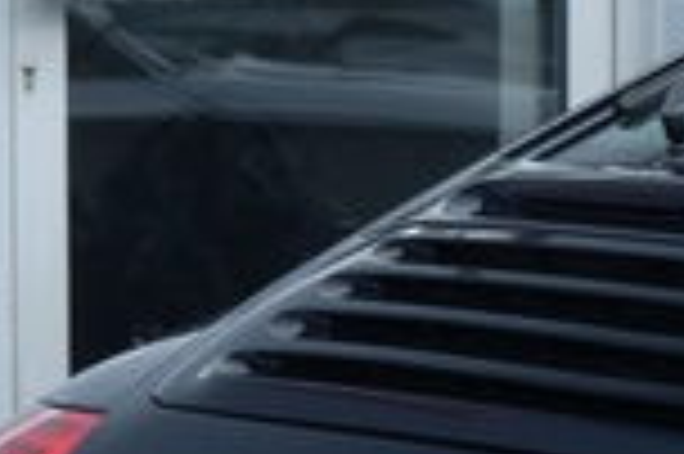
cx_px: 1602
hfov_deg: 6.0
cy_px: 400
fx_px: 6282
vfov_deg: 4.1
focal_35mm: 331
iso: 200
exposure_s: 1/80
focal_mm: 32.9
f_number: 3.6
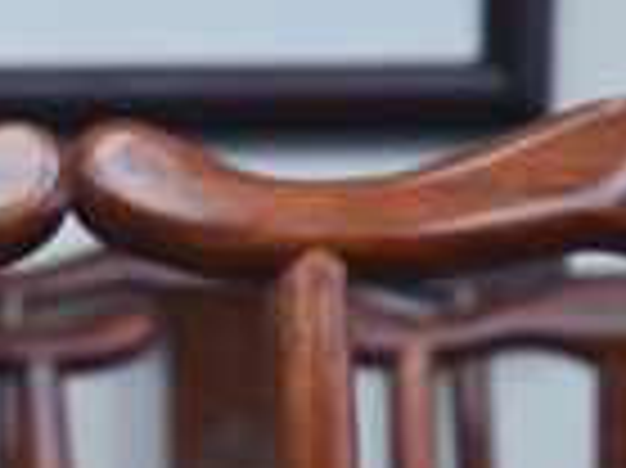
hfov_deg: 4.1
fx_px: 8510
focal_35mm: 471
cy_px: 506
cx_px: -734
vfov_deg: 3.1
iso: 1800
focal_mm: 85
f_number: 5.6
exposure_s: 1/125
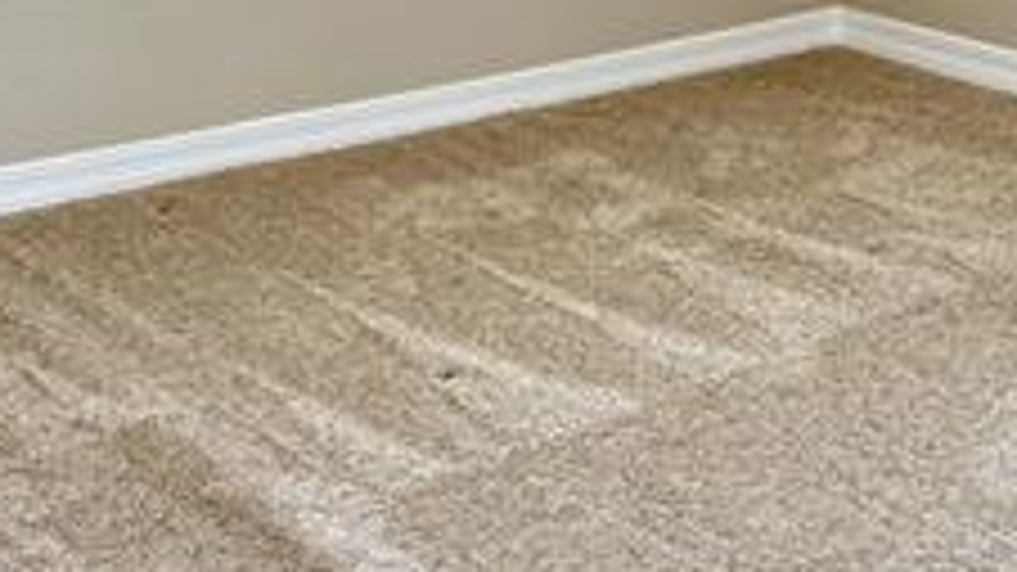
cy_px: -430
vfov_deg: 14.2
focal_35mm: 76
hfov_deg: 26.4
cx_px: 1017
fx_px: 2049
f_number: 4
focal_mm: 16
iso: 500
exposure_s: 1/125
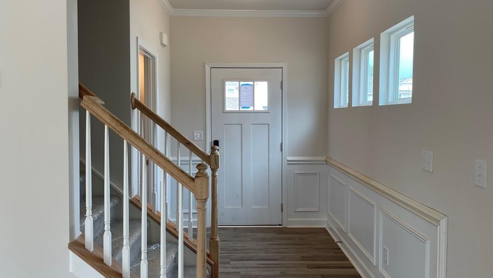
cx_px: 246
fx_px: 379
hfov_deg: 66.1
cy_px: 134
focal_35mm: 29
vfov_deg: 40.2
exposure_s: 1/120
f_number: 1.6
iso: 40
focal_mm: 4.2
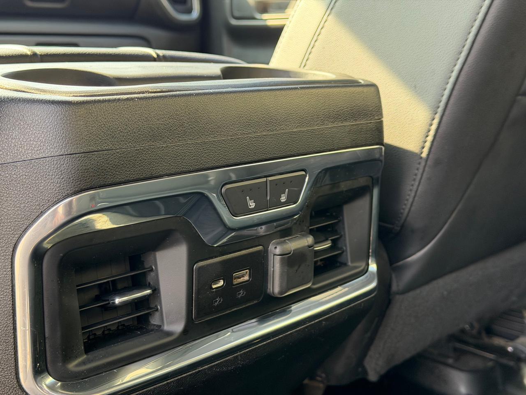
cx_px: 263
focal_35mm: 48
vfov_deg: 30.3
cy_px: 198
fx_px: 729
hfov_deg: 39.7
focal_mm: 6.76
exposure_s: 1/70
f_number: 1.78
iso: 160
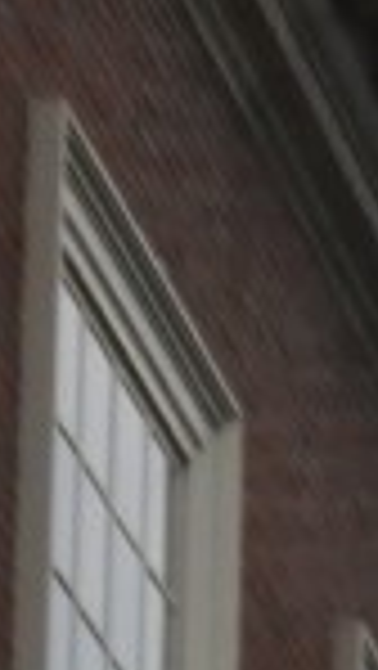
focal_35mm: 526
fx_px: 9357
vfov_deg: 3.9
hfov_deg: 2.3
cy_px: 2275
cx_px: 1584
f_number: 4
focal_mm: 9
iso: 100
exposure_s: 1/30
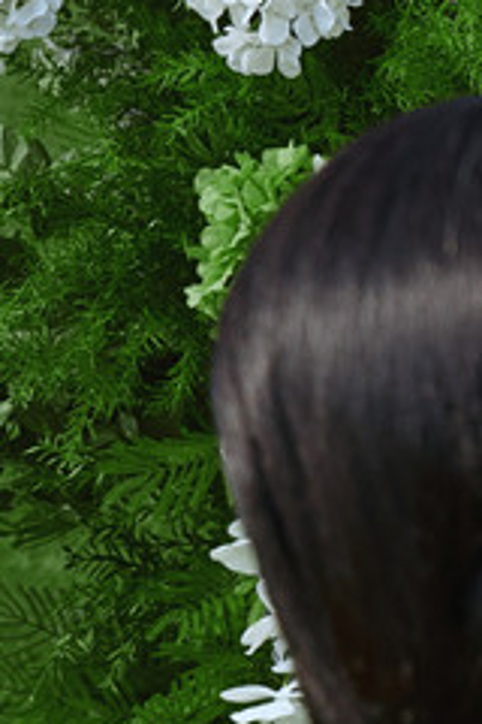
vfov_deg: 6.6
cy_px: 882
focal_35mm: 312
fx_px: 6266
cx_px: 1350
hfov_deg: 4.3
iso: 160
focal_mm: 52
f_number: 6.3
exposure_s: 1/1000
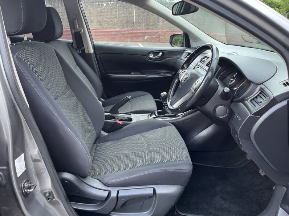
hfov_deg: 67.3
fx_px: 217
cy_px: 108
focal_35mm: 26
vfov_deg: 53.1
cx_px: 144
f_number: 1.6
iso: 200
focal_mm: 5.1
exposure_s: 1/60
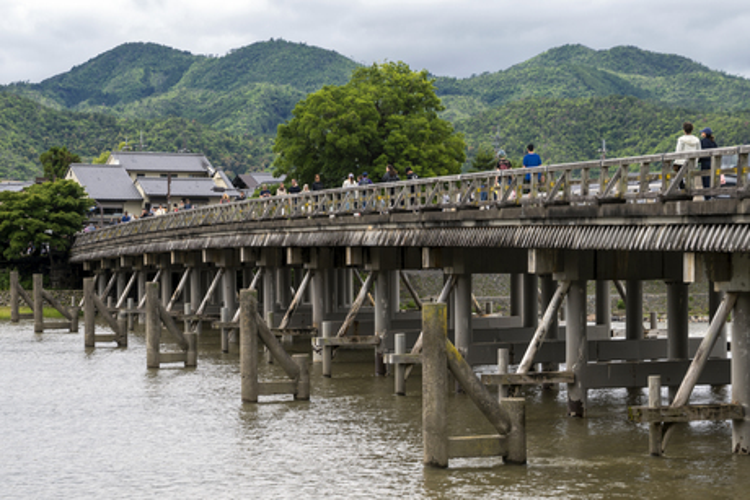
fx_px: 2188
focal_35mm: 105
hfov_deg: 19.5
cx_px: 375
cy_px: 250
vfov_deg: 13.1
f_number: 11
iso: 100
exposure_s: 1/40
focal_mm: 70
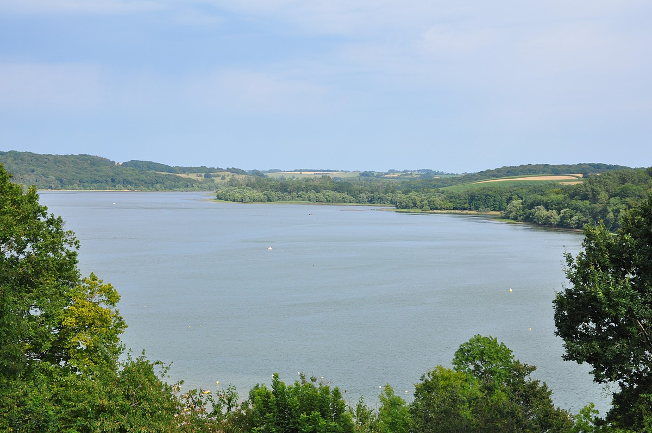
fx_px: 1221
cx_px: 326
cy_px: 216
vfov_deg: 20.1
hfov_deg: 29.9
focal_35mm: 68
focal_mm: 45
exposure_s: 1/250
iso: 200
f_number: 10
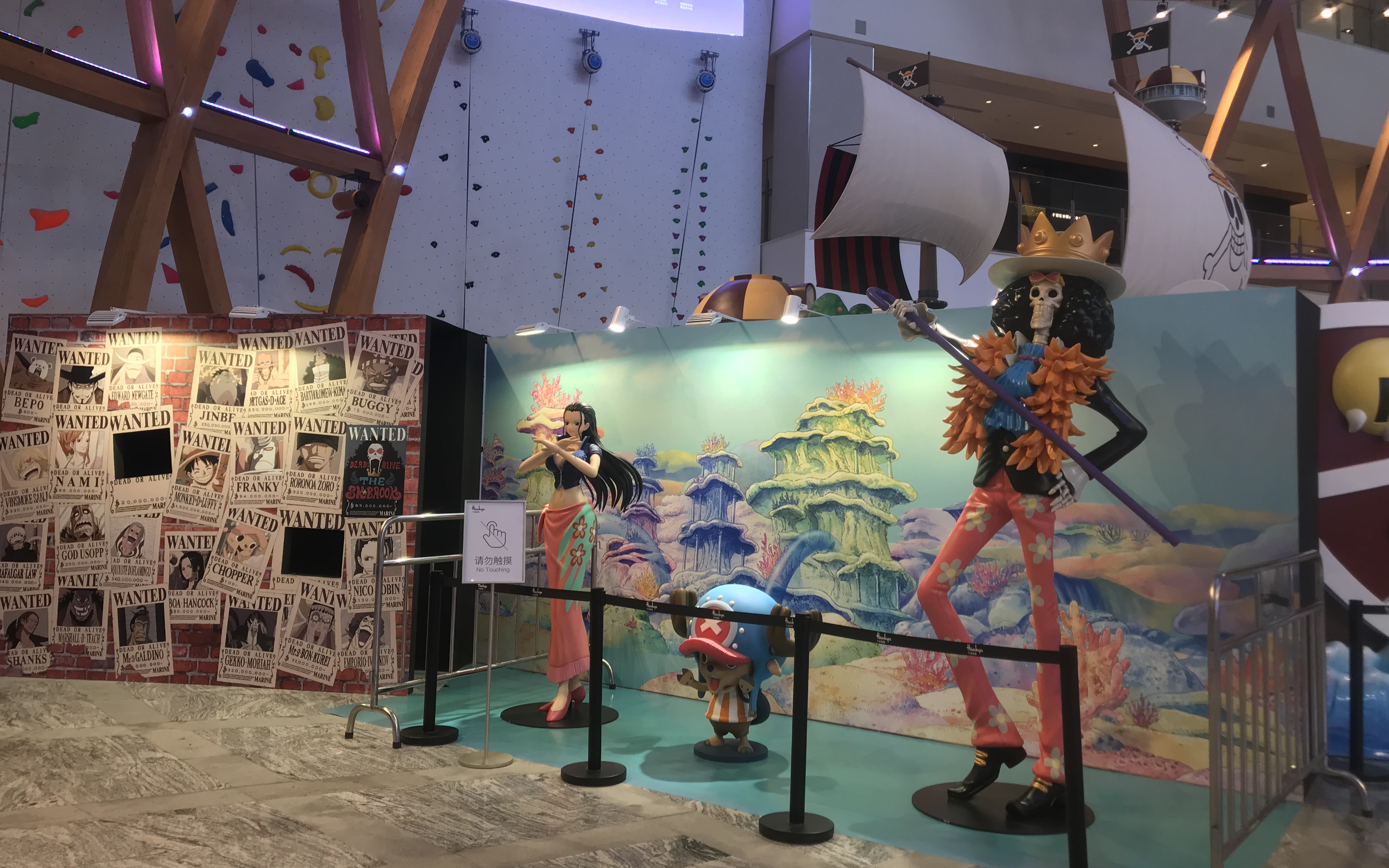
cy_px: 398
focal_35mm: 30
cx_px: 697
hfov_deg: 62.9
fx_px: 1136
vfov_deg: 41.8
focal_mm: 3.99
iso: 25
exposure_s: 1/48
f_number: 1.8
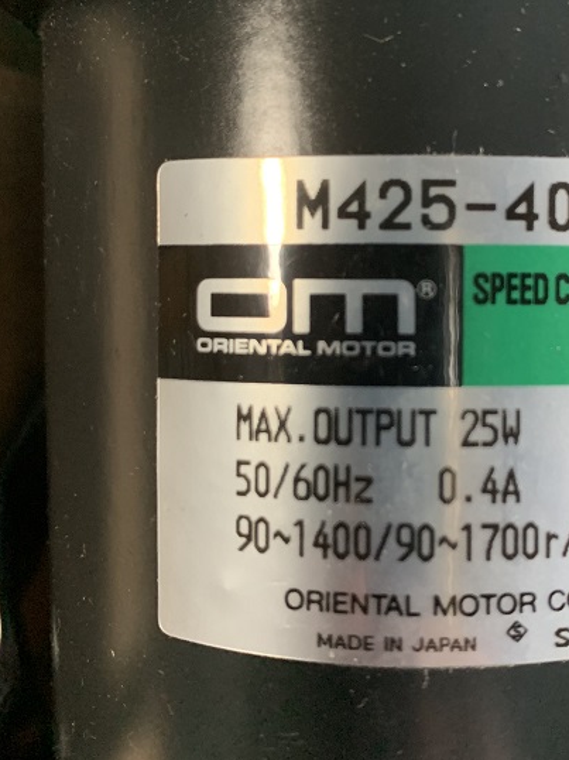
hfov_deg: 36.0
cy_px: 299
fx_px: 855
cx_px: 423
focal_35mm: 39
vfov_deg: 47.6
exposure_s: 1/60
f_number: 1.8
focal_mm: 4.25
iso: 400
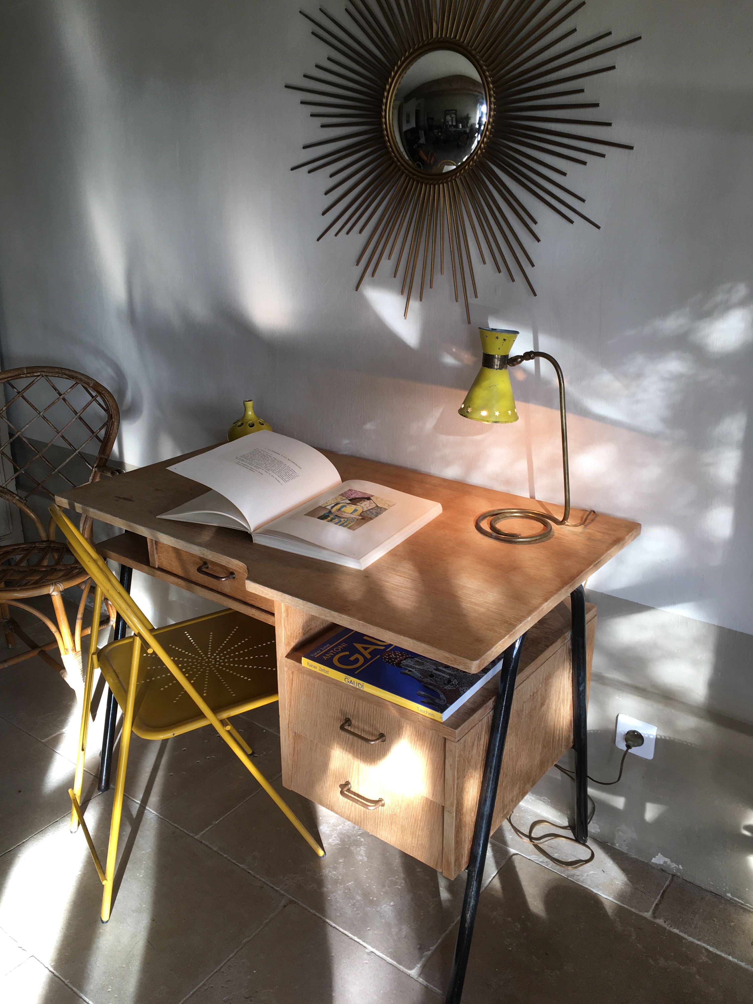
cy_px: 502
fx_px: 841
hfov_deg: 48.2
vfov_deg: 61.7
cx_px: 376
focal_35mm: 29
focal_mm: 4.15
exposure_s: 1/50
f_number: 2.2
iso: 25
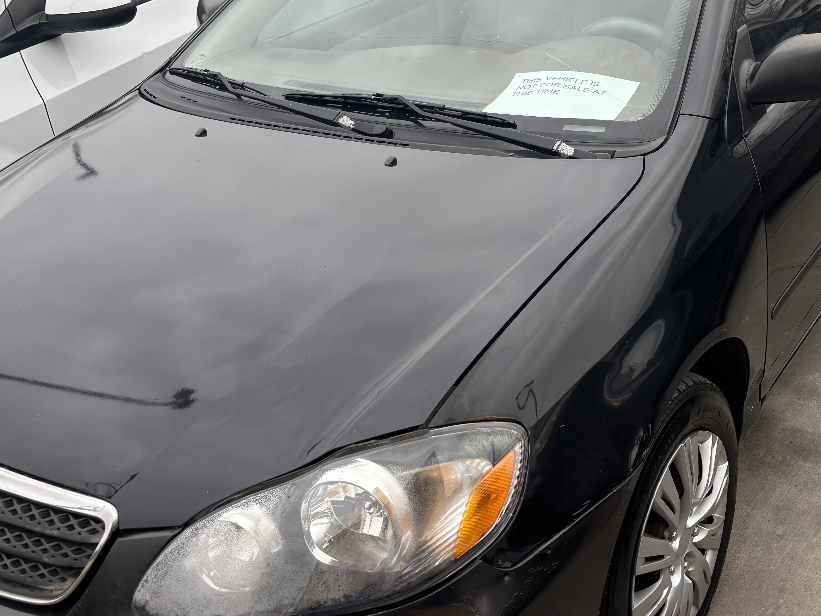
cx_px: 556
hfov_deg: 42.3
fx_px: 1044
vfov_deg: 32.6
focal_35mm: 44
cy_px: 209
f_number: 1.6
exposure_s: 1/121
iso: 40
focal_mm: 5.96
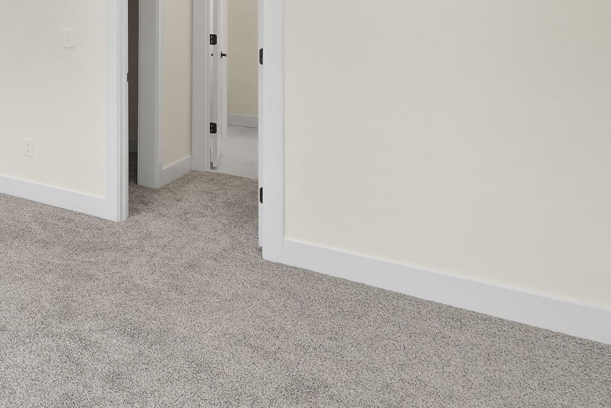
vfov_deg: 38.8
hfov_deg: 44.8
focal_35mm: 31
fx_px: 526
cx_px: -69
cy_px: 25
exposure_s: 1/20
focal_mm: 13
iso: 2000
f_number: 10
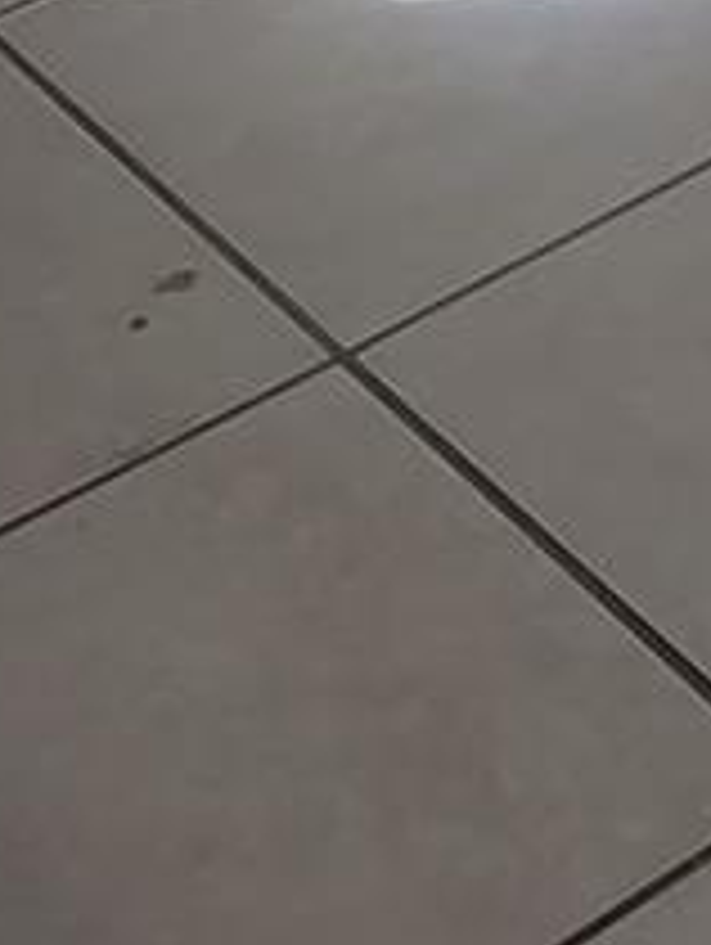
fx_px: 3744
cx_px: 1886
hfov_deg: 9.3
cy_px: -1390
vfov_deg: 11.6
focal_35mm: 137
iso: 444
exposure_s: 1/60
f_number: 1.9
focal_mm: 5.88
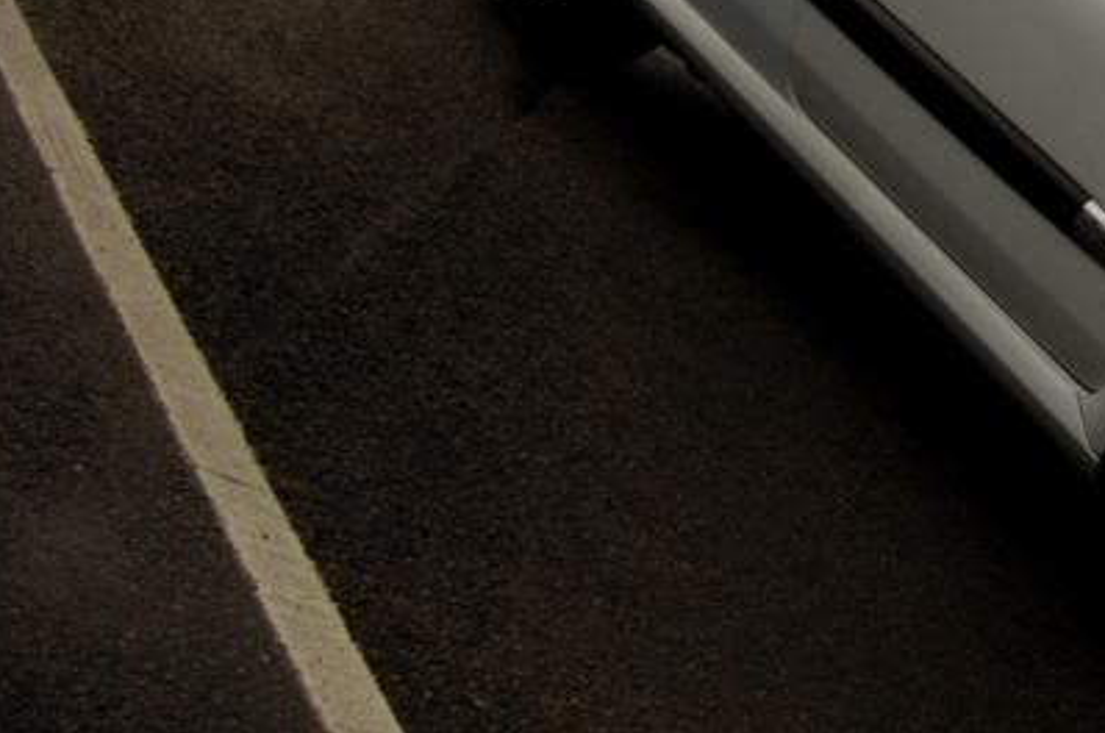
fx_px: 2605
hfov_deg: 21.9
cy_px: 261
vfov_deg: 16.0
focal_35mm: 85
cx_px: 1388
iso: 250
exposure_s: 1/160
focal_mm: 22
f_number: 22
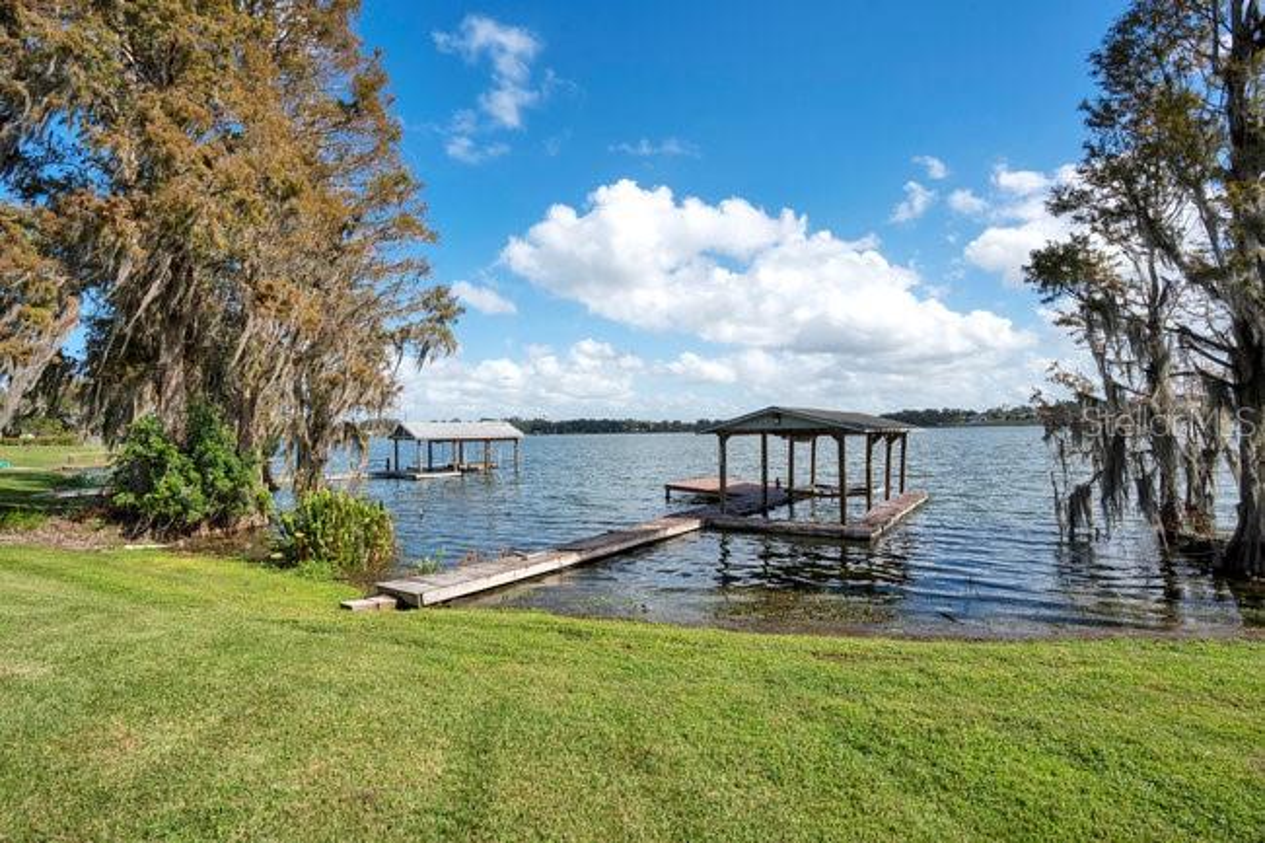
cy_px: 422
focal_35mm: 16
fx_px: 562
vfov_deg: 73.7
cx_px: 632
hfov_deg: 96.8
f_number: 10
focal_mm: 16
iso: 100
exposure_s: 1/200
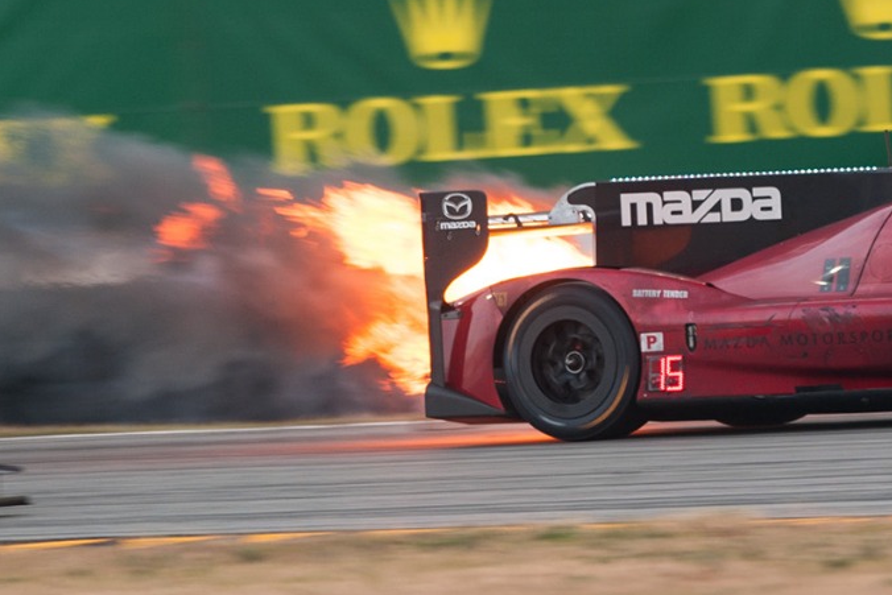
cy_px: 170
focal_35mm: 958
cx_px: 768
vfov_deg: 1.4
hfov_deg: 2.2
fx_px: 23741
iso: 160
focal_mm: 400
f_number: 3.2
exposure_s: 1/100
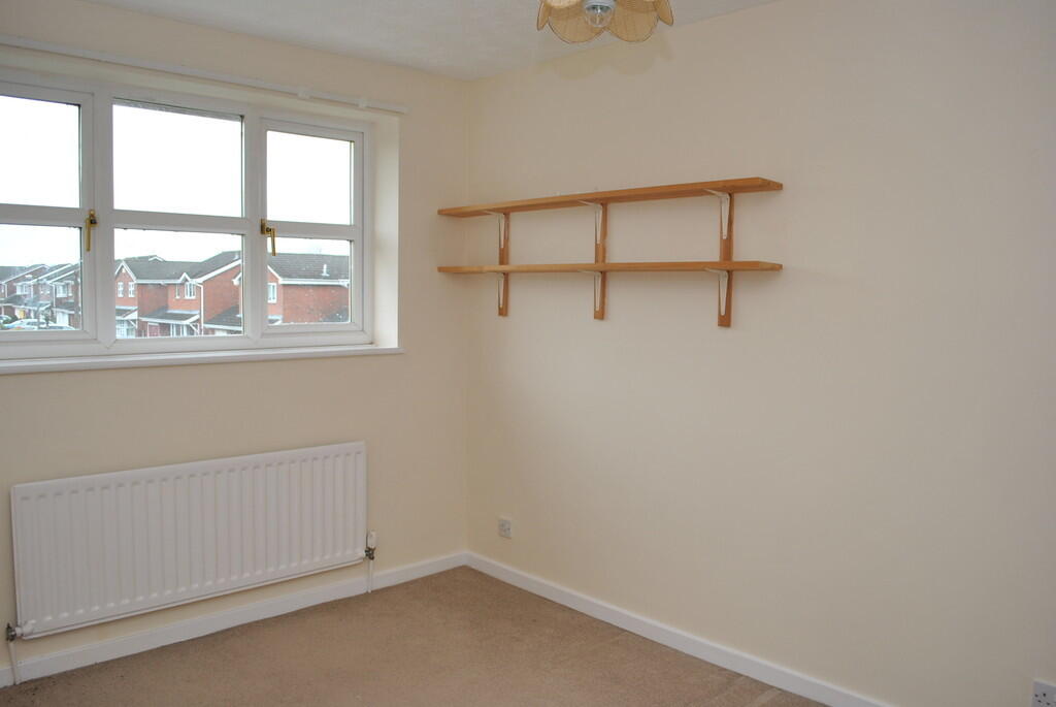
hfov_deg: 67.3
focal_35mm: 27
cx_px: 528
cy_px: 354
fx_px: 793
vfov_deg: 48.0
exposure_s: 1/60
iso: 200
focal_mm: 18
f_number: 4
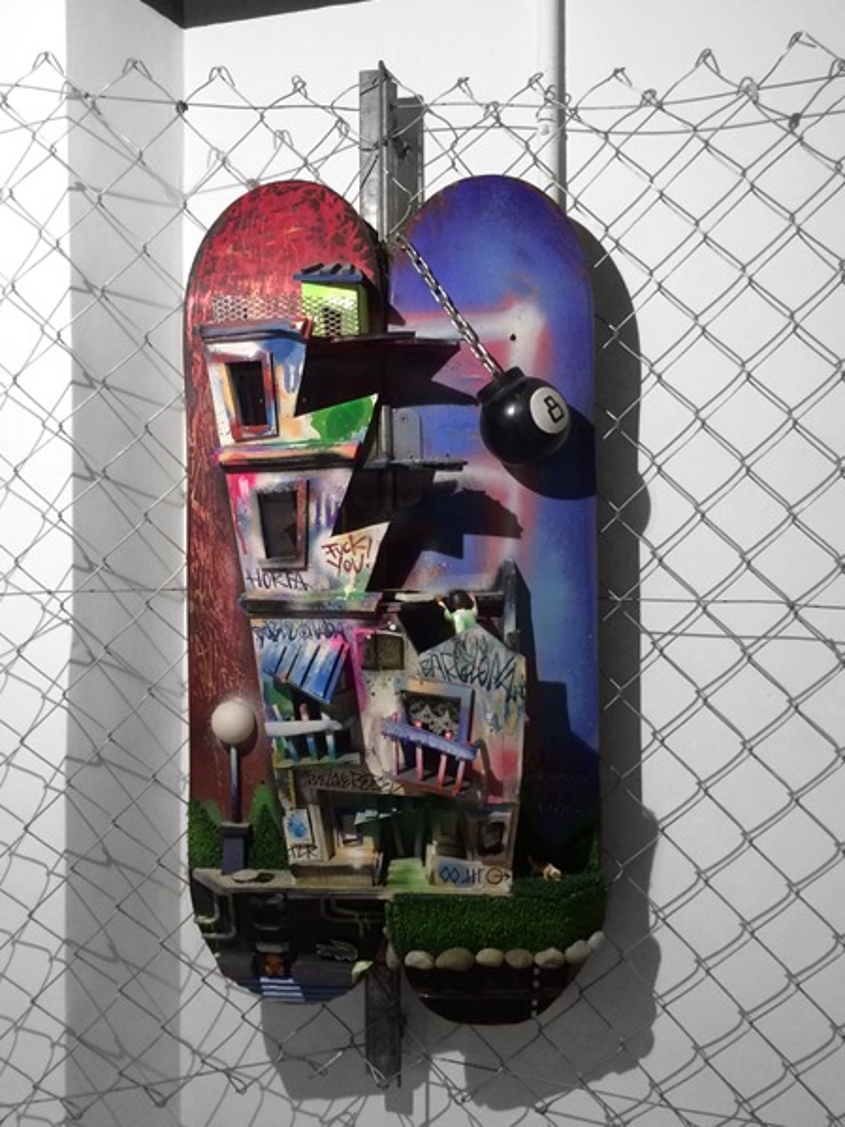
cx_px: 403
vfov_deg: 58.4
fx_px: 1009
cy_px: 559
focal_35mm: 31
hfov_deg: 45.4
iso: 80
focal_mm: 4.15
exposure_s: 1/33
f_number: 2.2
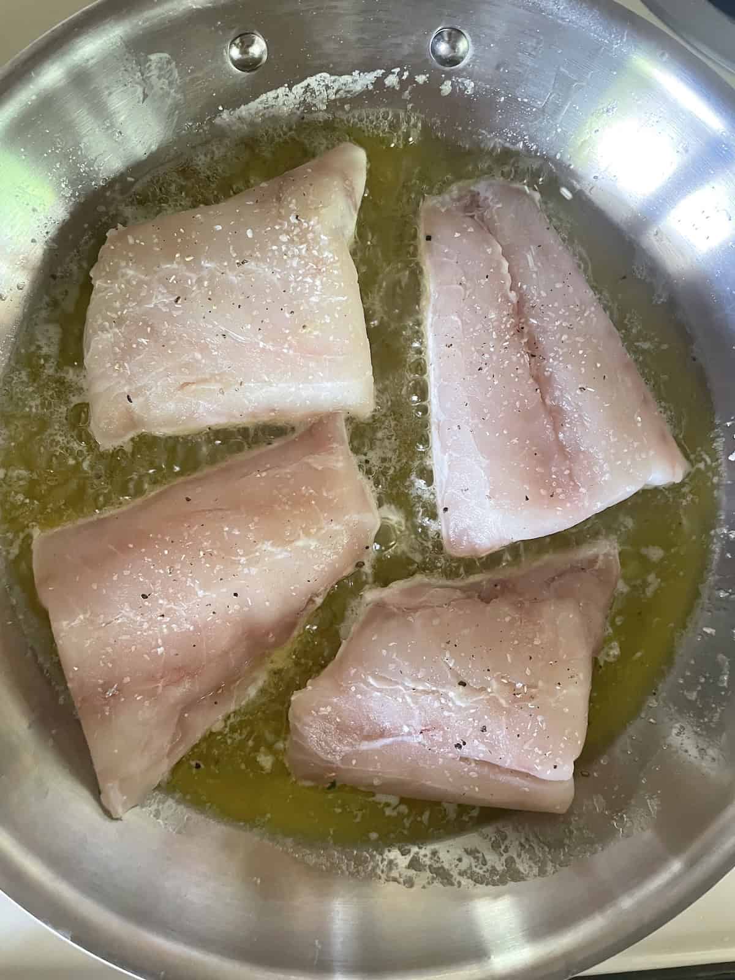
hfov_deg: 53.1
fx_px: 736
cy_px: 490
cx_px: 368
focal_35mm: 26
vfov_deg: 67.3
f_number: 1.6
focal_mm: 4.2
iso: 500
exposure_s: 1/40
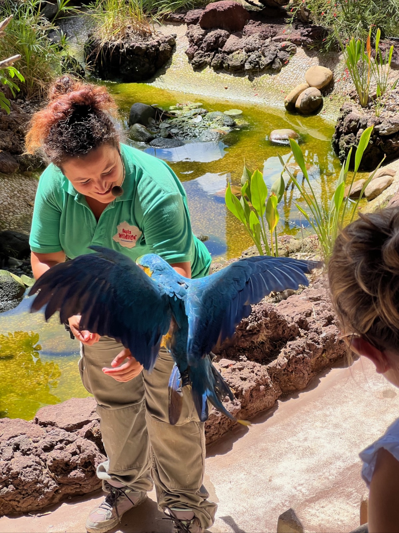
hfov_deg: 19.1
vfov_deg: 25.3
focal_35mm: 77
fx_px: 1184
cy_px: 266
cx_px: 200
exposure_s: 1/292
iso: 32
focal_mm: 9
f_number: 2.8
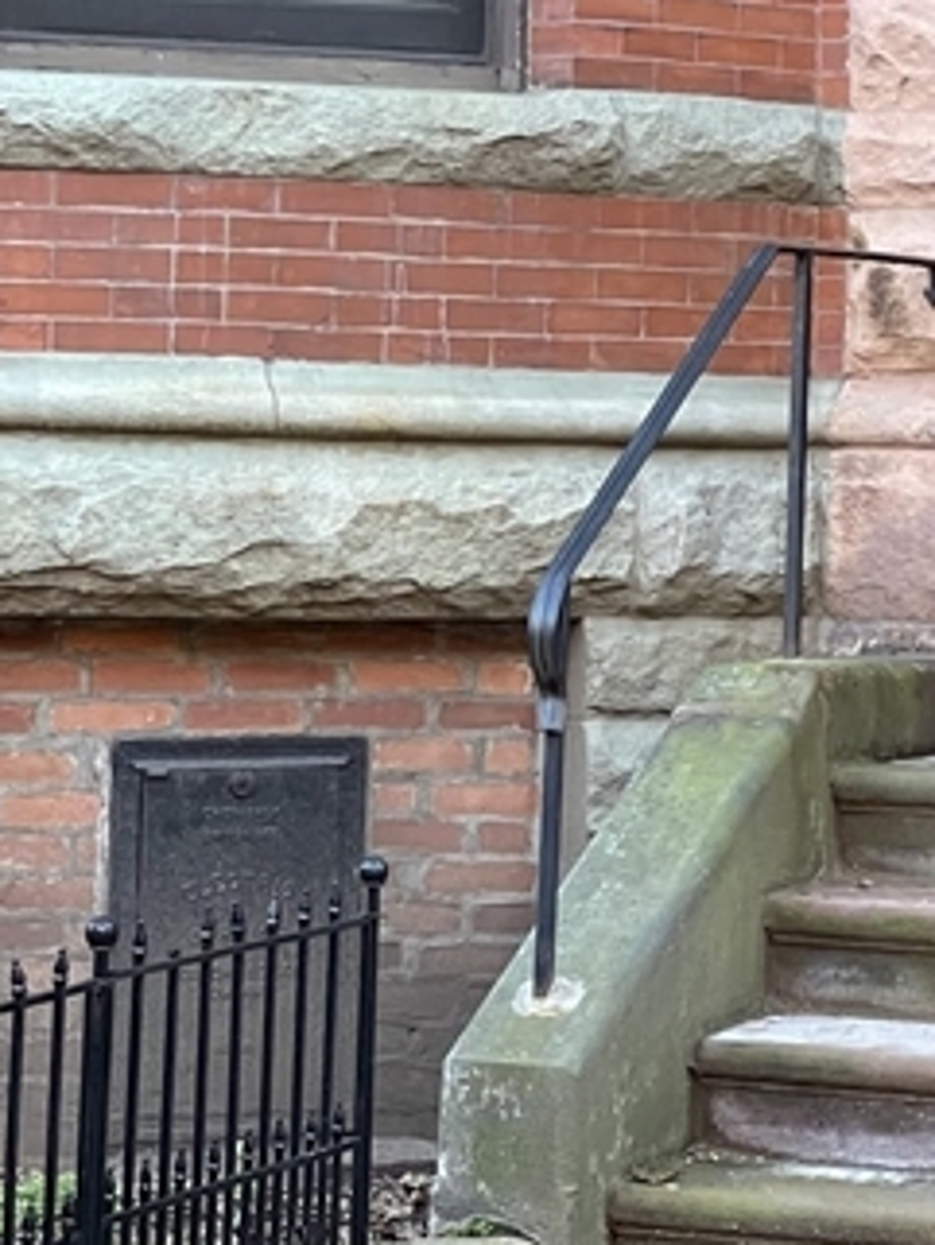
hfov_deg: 9.6
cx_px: 1059
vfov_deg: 12.8
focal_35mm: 153
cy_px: 178
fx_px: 5507
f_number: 2.2
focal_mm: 7.5
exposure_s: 1/103
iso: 200
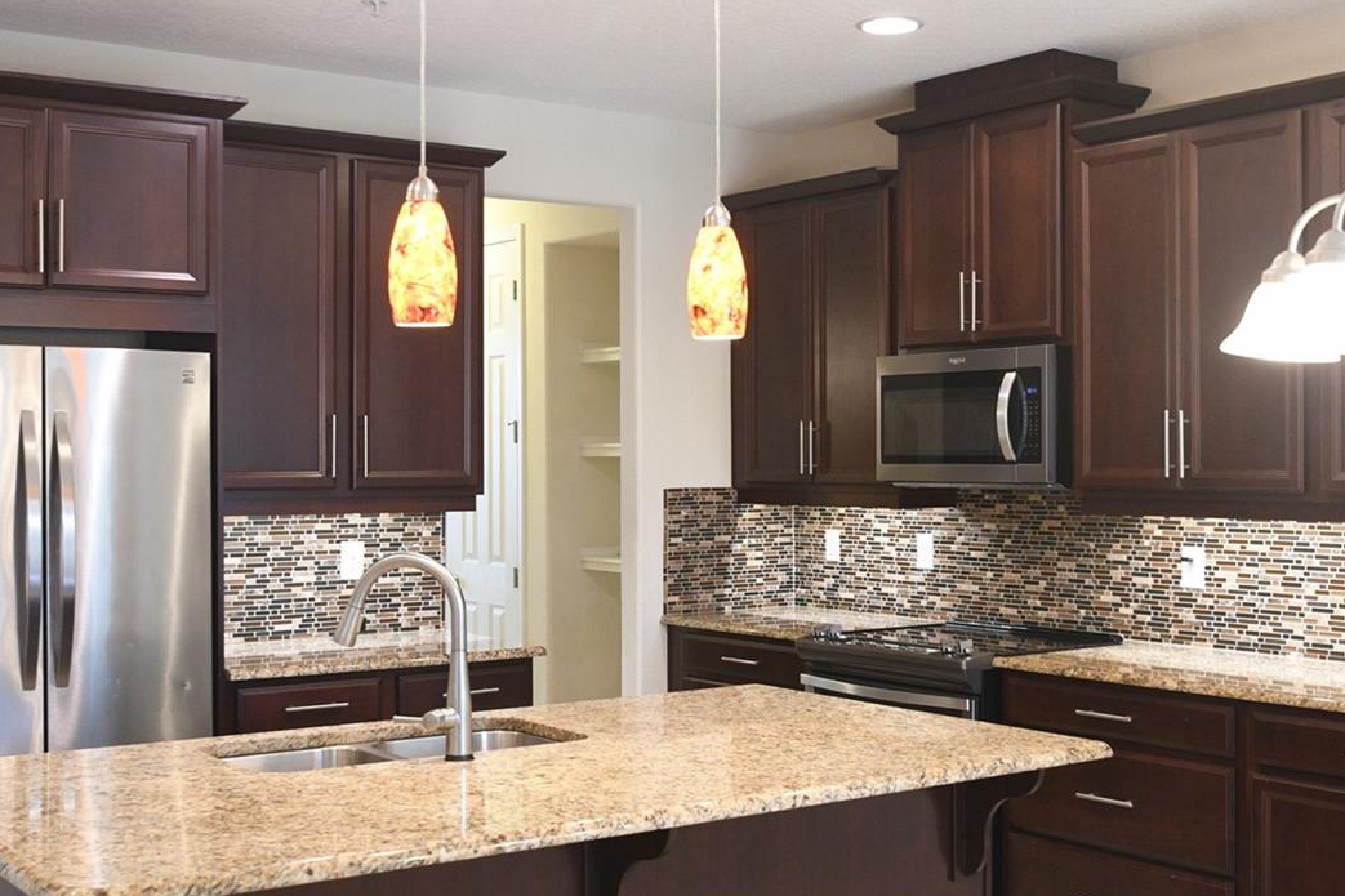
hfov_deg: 42.7
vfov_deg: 29.2
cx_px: 699
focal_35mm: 46
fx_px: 1718
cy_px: 445
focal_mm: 20
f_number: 5
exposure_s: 1/25
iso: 1000
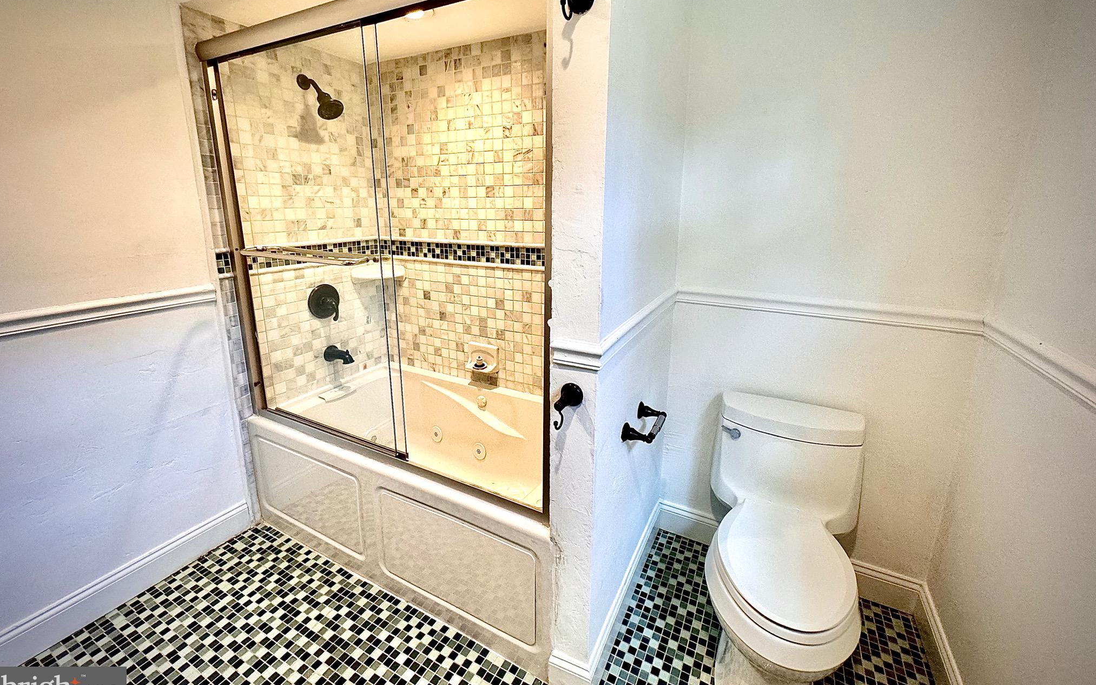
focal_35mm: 15
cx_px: 545
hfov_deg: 101.5
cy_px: 295
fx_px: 448
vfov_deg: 74.4
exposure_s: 1/120
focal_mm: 2.22
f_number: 2.2
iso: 200
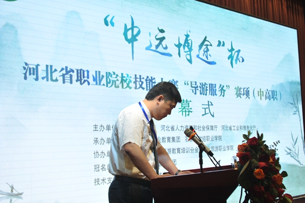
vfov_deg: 19.4
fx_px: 593
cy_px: 102
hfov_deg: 28.9
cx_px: 152
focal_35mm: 70
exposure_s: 1/40
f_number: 5
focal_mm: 70
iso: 250
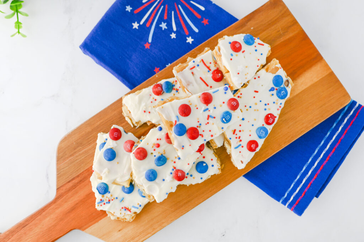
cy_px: 121
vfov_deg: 26.9
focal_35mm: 50
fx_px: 505
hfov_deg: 39.6
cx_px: 182
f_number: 5.6
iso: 180
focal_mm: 50
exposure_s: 1/100
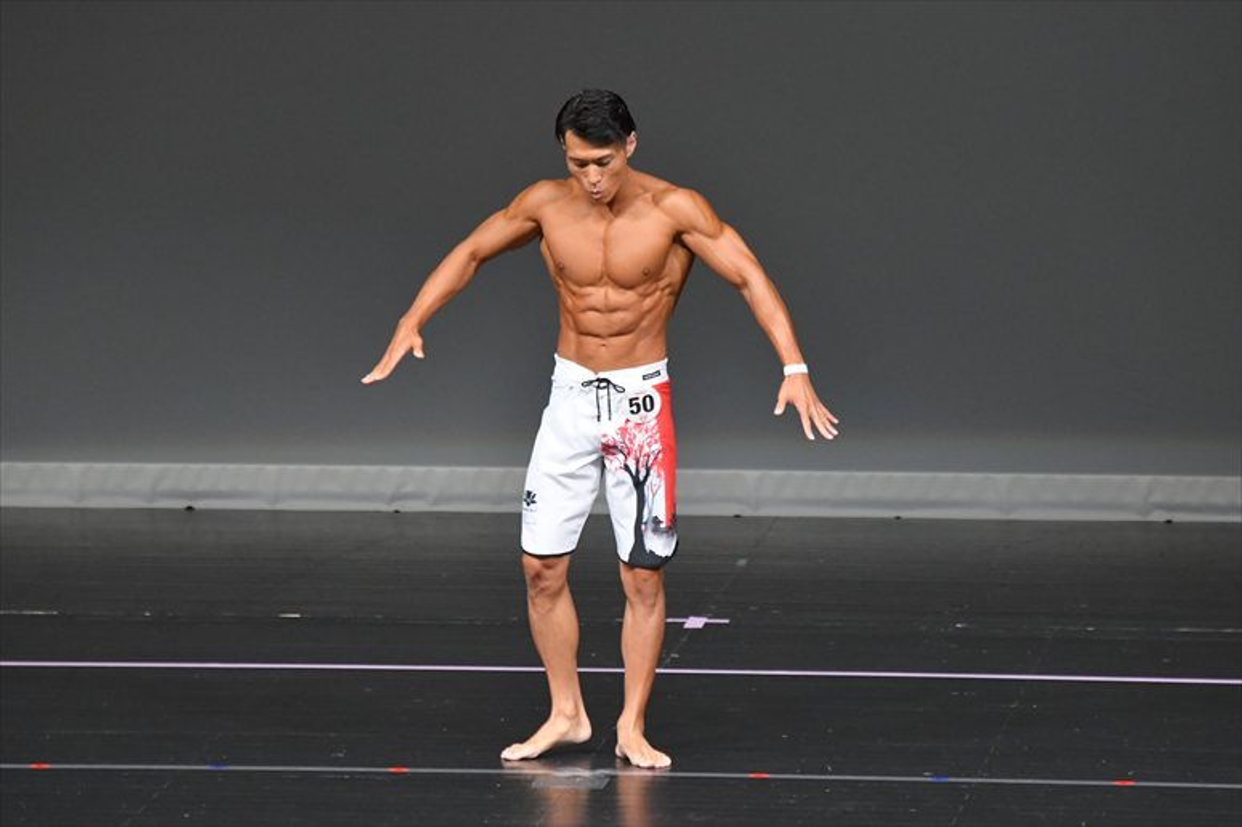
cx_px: 621
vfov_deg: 4.0
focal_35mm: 345
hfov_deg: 6.0
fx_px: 11897
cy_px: 414
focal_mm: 230
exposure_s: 1/400
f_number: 5.6
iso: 4000
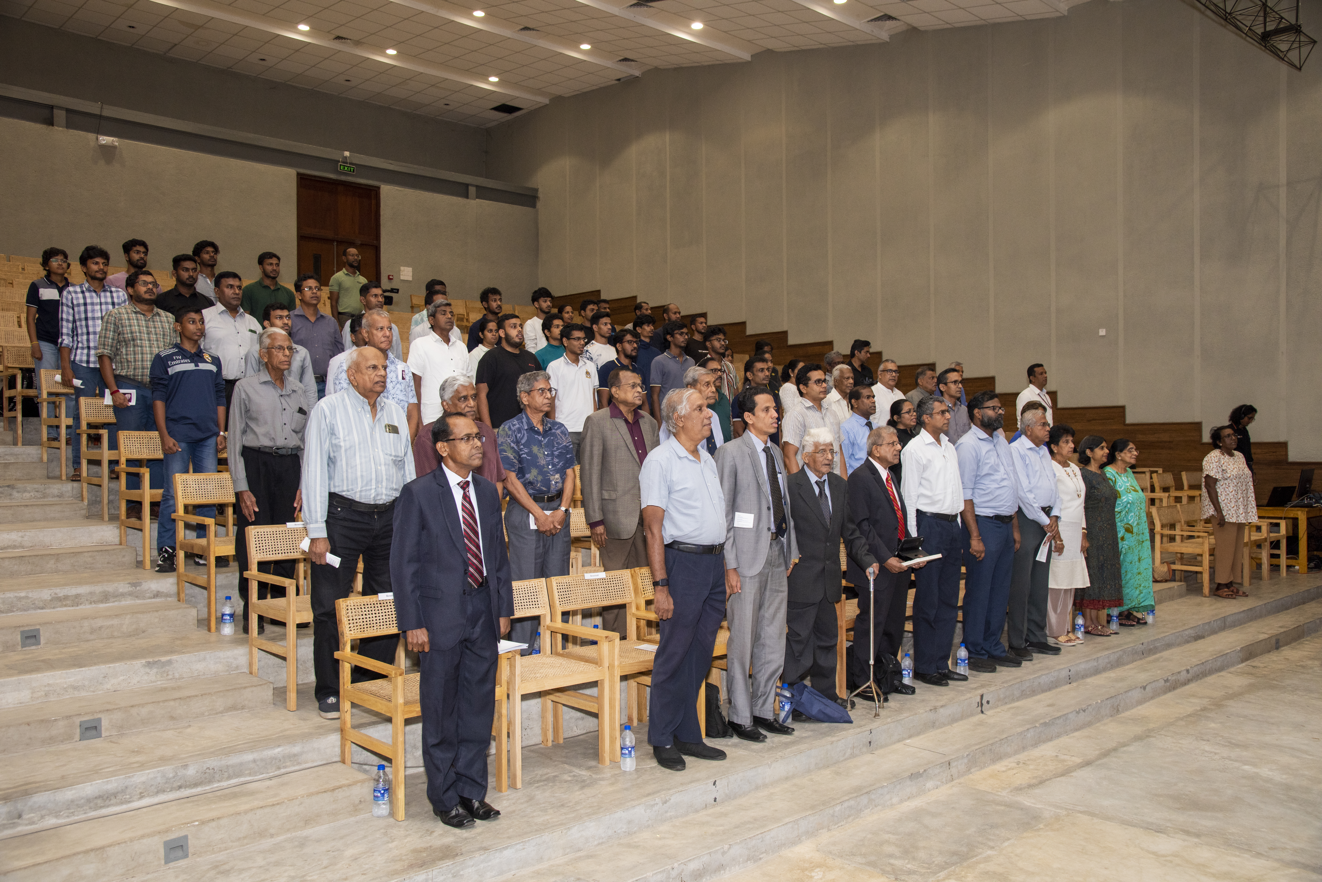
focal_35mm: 30
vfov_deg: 43.6
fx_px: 1102
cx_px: 661
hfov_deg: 61.9
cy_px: 441
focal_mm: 30
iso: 400
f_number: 6.3
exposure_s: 1/125
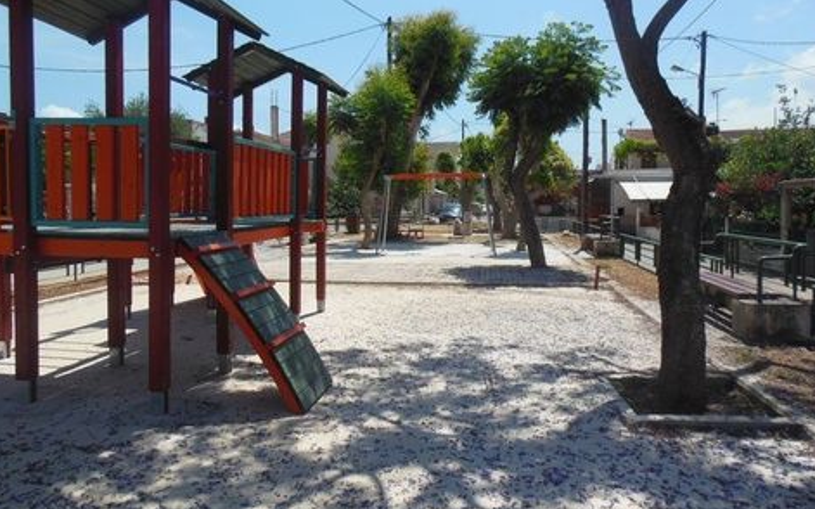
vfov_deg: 45.9
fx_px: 599
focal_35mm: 27
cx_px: 405
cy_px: 225
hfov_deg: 68.4
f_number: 3.2
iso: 125
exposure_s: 1/2000
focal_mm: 4.5
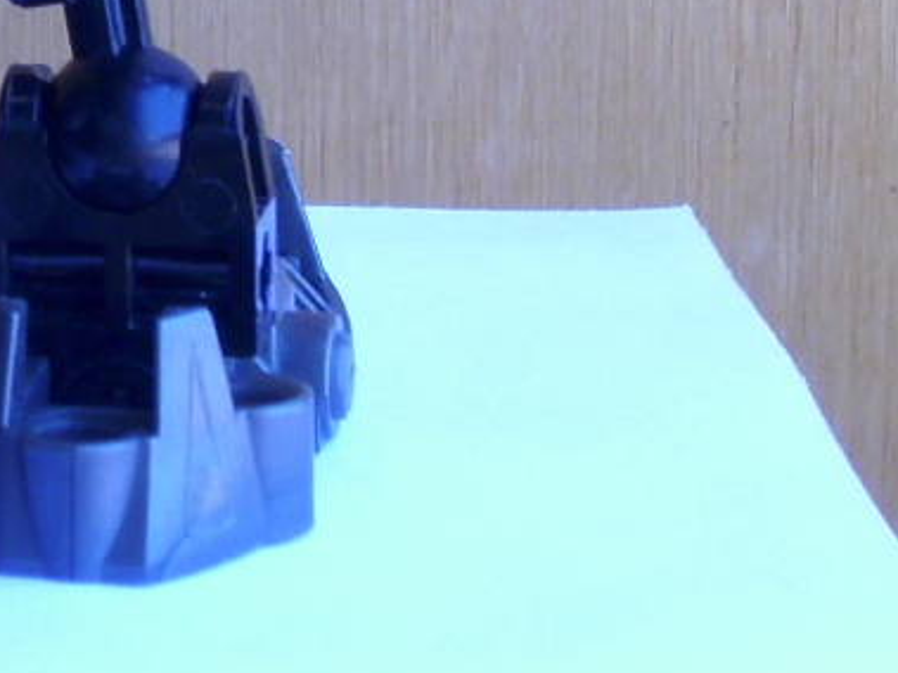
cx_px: -275
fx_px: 6017
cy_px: -353
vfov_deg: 6.3
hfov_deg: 8.4
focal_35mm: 232
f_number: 3.8
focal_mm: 10.7
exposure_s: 1/60
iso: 100
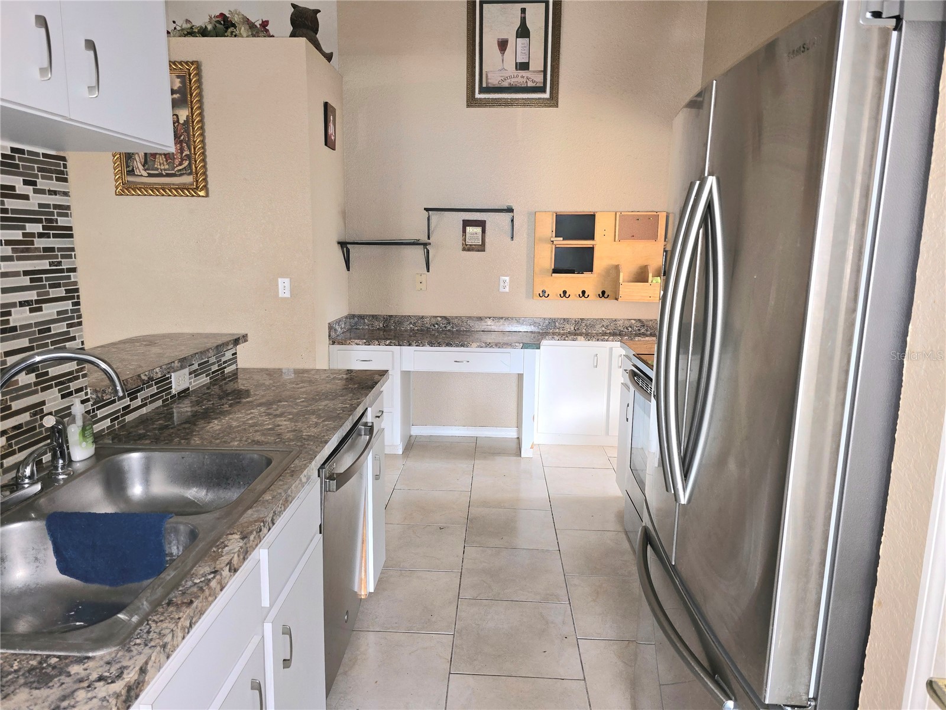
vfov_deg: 58.9
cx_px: 473
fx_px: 629
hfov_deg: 73.9
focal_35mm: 23
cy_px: 355
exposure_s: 1/13
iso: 125
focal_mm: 6.3
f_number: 1.7
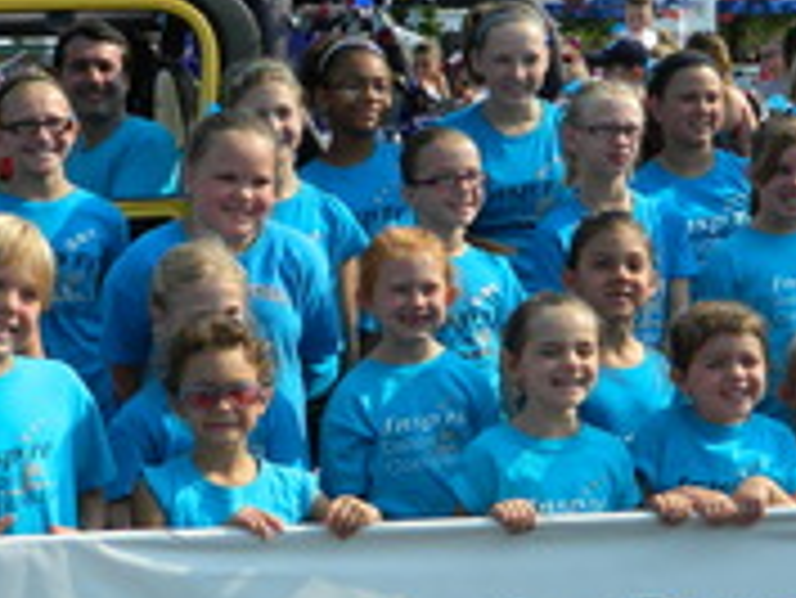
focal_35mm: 79
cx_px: 423
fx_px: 1818
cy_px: 342
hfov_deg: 24.7
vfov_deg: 18.7
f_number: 3.2
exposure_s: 1/800
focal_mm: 5.6
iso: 80
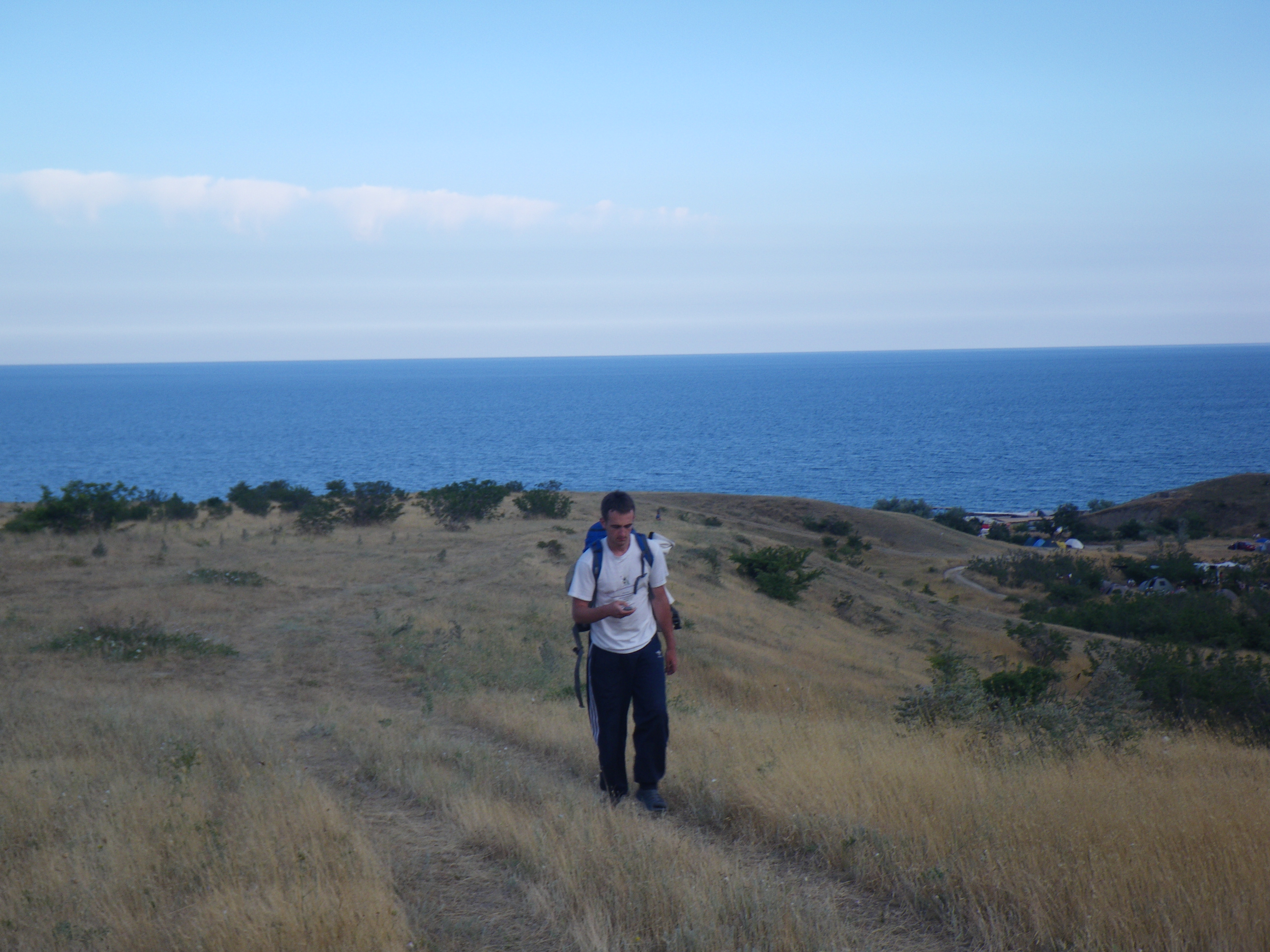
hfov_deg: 37.5
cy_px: 476
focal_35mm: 51
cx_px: 635
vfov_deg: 28.6
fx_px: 1871
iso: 50
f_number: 4.4
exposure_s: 1/160
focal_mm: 9.1
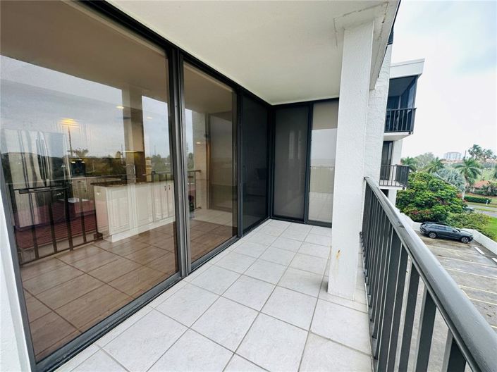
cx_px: 248
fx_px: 201
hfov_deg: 102.1
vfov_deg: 85.6
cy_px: 186
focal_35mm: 14
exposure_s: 1/170
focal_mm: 2.22
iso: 40
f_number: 2.2
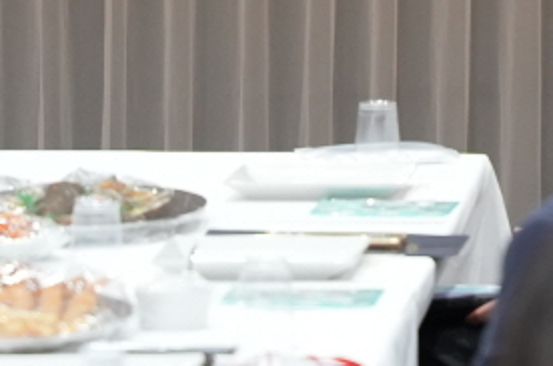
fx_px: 6318
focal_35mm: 412
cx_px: 745
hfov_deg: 5.0
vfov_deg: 3.3
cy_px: -554
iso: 1250
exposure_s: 1/125
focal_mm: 70
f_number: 2.8
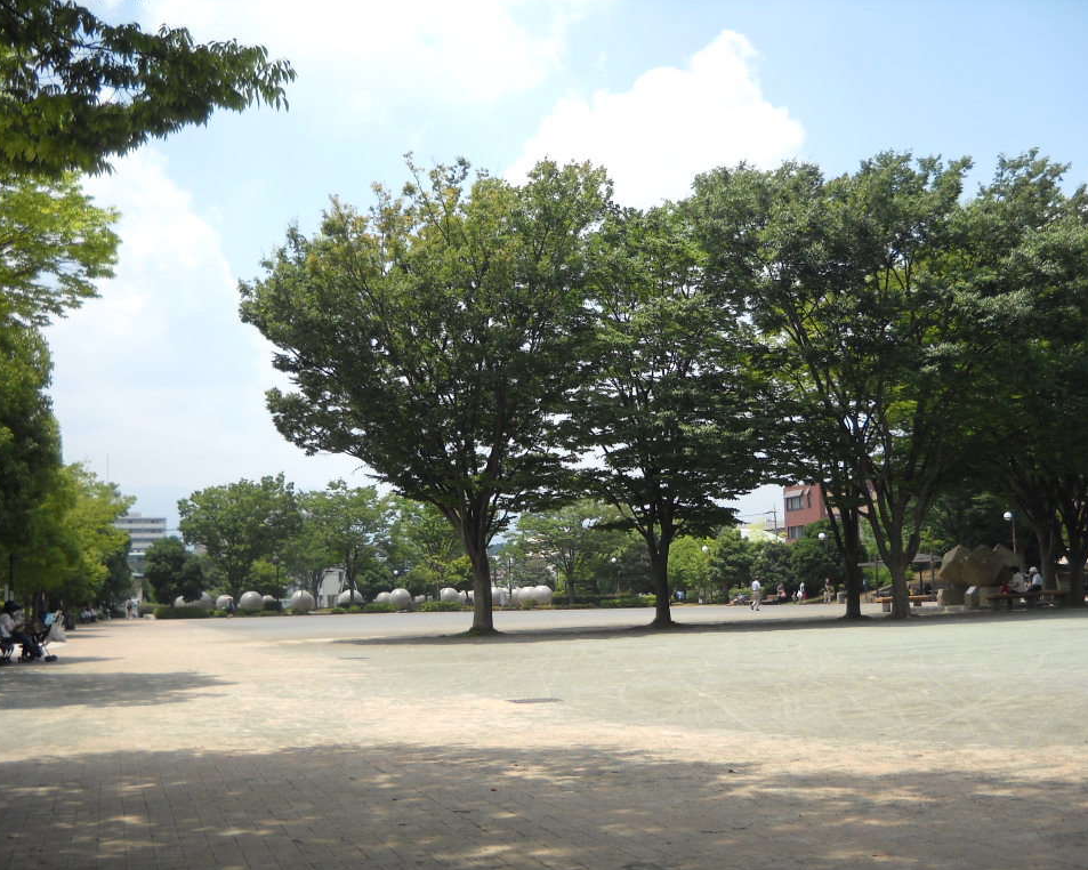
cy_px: 435
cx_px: 571
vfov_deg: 34.9
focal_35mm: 43
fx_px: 1384
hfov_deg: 42.9
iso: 64
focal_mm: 6.72
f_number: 5.5
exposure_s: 1/161
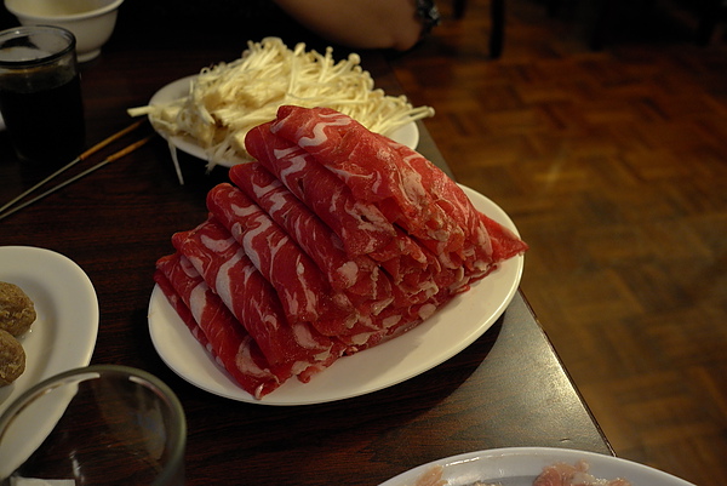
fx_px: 707
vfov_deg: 37.9
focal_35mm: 35
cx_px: 364
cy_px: 243
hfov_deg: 54.4
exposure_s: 1/30
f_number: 5
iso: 1600
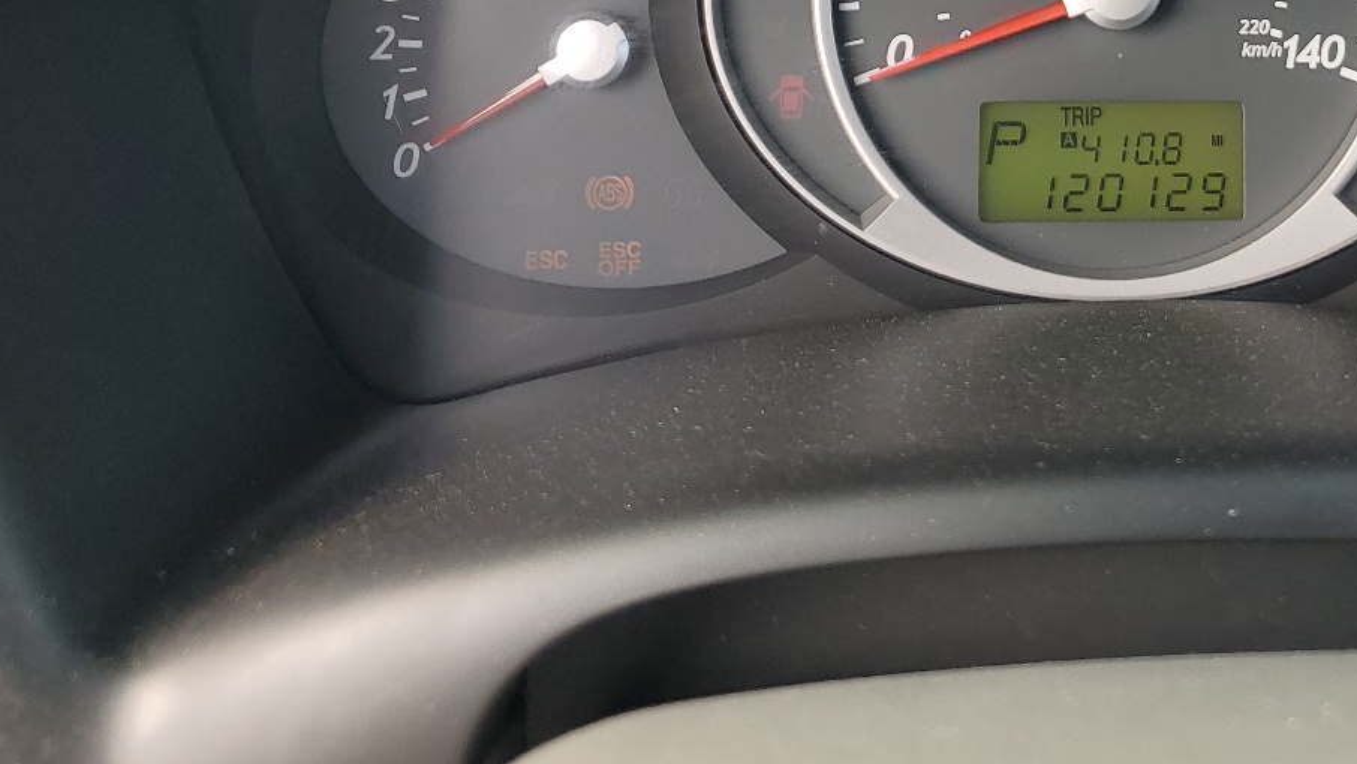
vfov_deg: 22.4
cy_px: -109
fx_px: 1799
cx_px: 1054
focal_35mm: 50
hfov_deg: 39.9
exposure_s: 1/185
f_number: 1.5
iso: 50
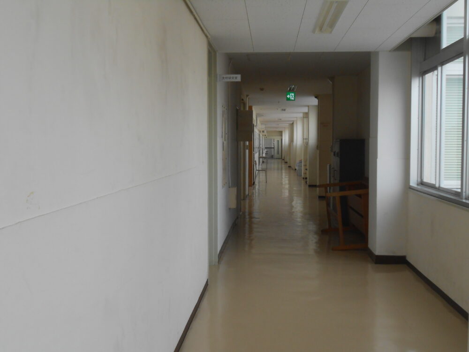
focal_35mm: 44
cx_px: 234
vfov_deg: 32.9
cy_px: 176
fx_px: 596
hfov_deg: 42.9
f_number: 4.5
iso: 200
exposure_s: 1/250
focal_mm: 7.8
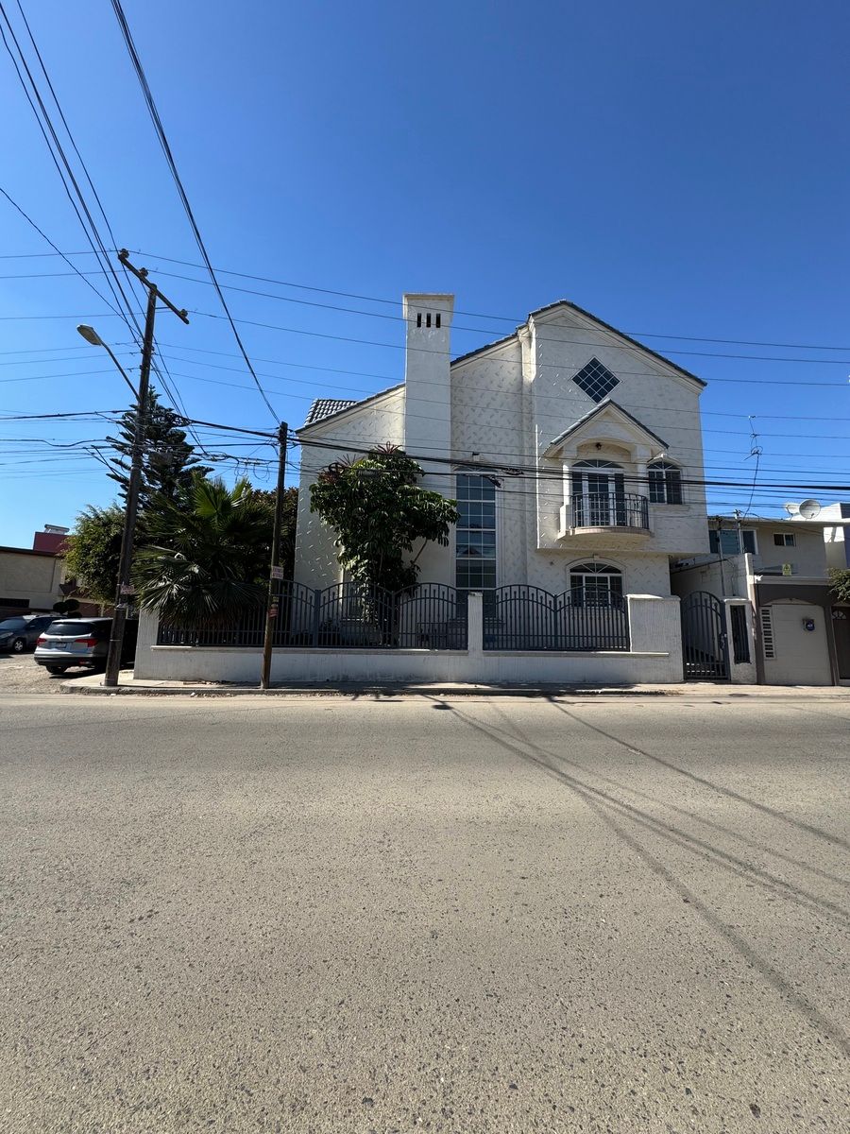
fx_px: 458
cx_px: 425
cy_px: 567
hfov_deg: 85.7
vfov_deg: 102.1
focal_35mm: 14
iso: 50
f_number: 2.2
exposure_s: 1/1178
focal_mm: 2.22
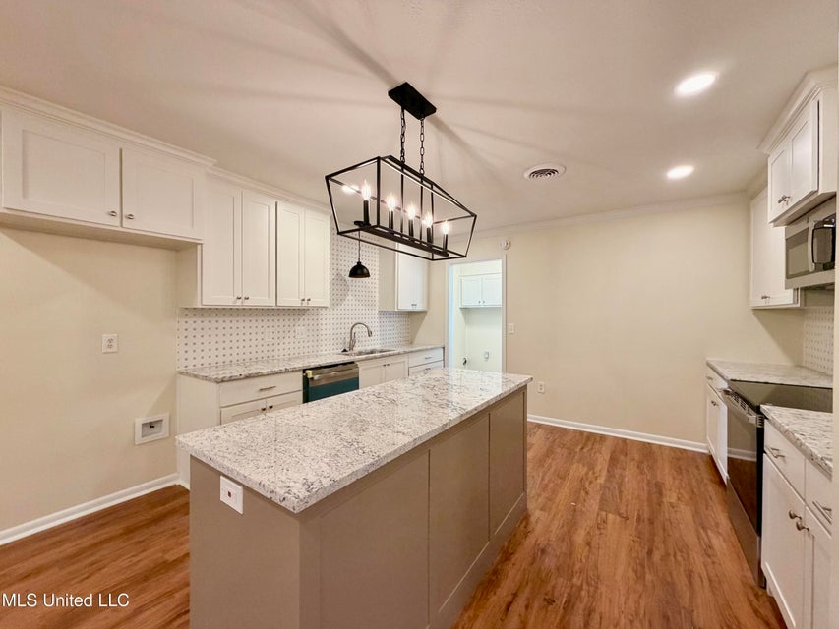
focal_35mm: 14
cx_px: 420
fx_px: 339
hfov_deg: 102.1
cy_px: 314
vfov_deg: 85.7
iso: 320
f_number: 2.2
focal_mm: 2.22
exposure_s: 1/120
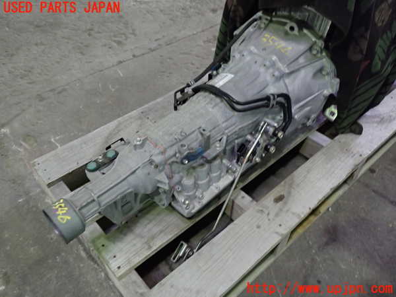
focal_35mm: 30
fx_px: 343
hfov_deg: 60.0
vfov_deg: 46.8
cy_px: 148
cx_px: 198
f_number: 2.3
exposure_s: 1/30
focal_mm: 5.4
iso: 400
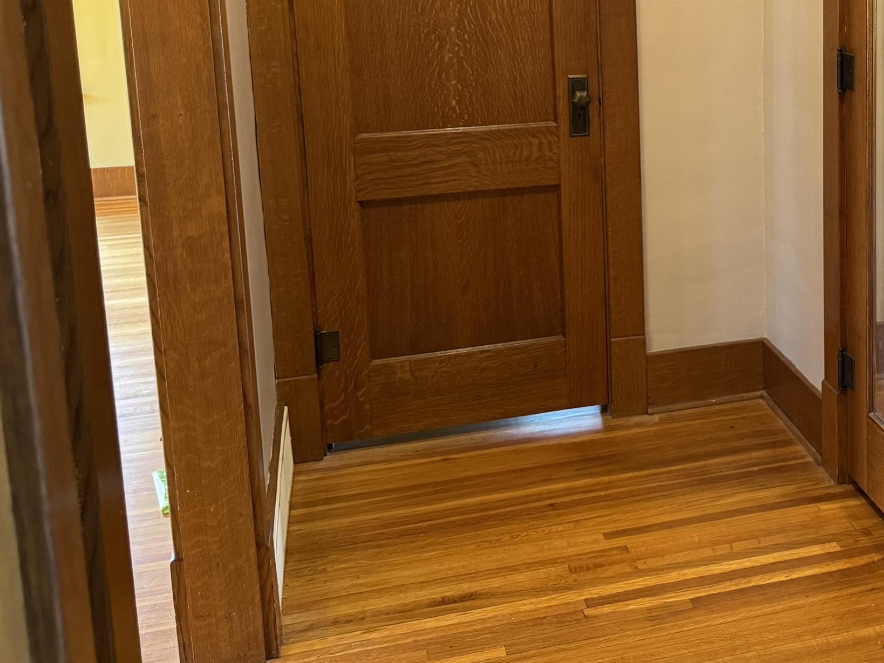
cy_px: 113
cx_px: 750
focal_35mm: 45
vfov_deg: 31.2
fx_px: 1149
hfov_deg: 39.8
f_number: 1.78
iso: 400
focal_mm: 6.76
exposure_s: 1/60
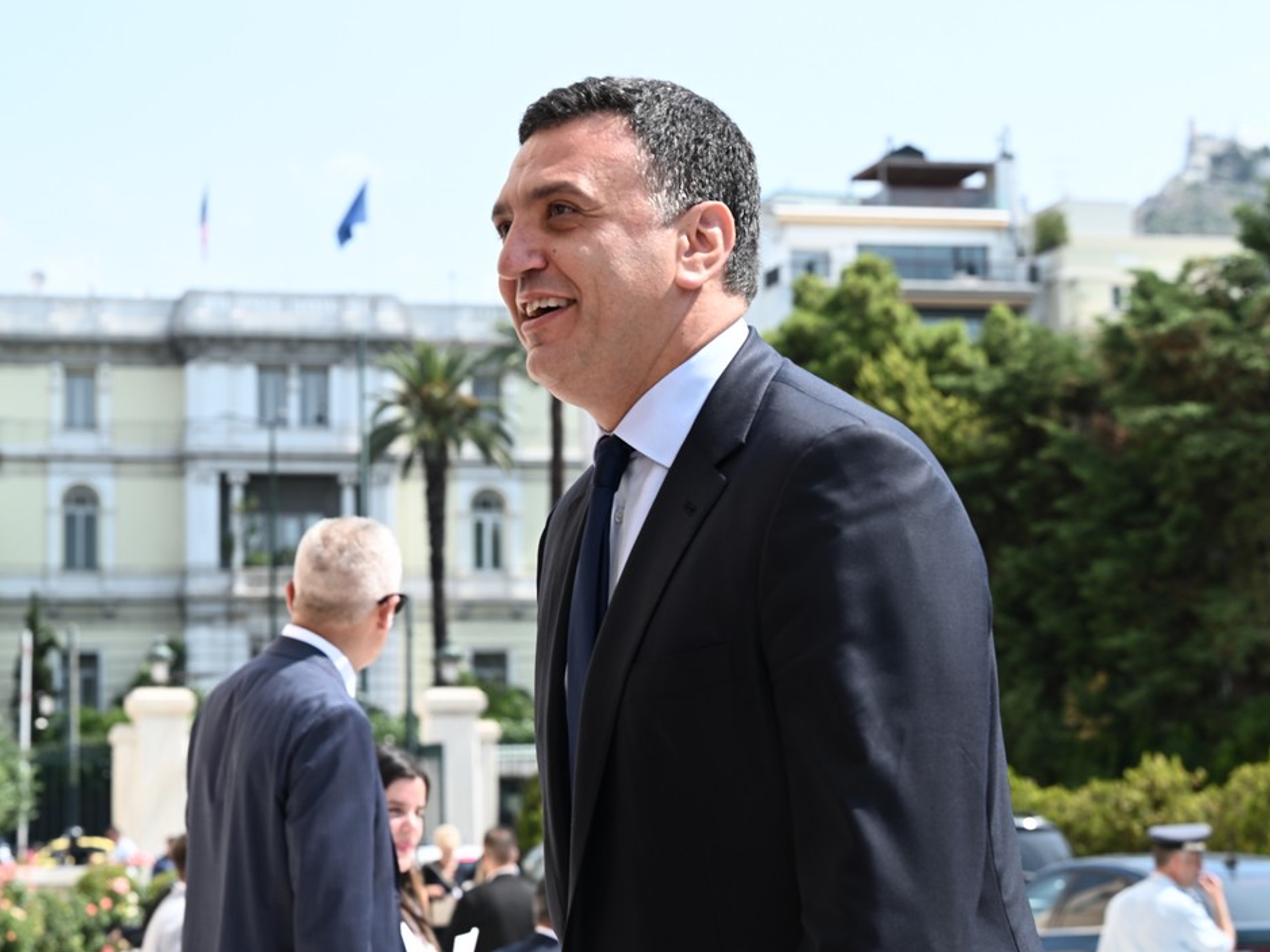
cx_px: 548
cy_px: 468
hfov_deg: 22.7
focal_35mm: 86
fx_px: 3155
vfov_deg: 17.2
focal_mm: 70
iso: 200
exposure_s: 1/400
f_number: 6.3
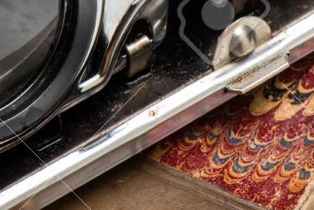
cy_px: -17
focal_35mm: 384
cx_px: 54
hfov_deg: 5.4
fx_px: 3351
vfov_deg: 3.6
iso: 200
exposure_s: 1/250
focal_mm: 105
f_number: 18
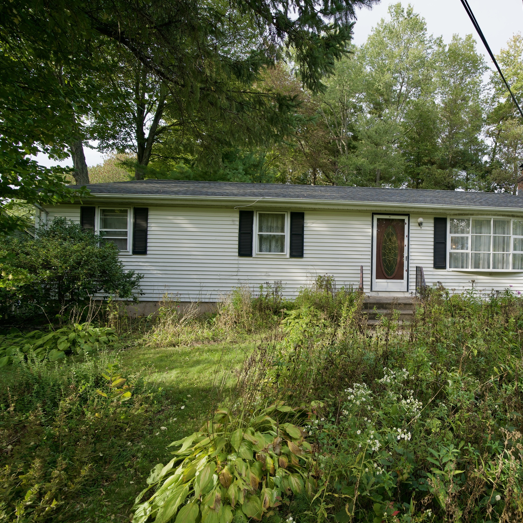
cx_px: 399
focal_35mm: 16
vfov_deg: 87.4
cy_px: 270
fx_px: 273
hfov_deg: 80.0
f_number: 5
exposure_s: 1/80
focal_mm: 12
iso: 100
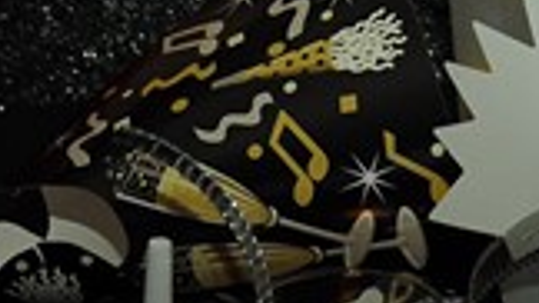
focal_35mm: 329
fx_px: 4701
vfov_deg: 3.6
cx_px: 153
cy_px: -753
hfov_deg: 6.6
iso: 560
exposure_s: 1/60
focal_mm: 34
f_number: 5.6
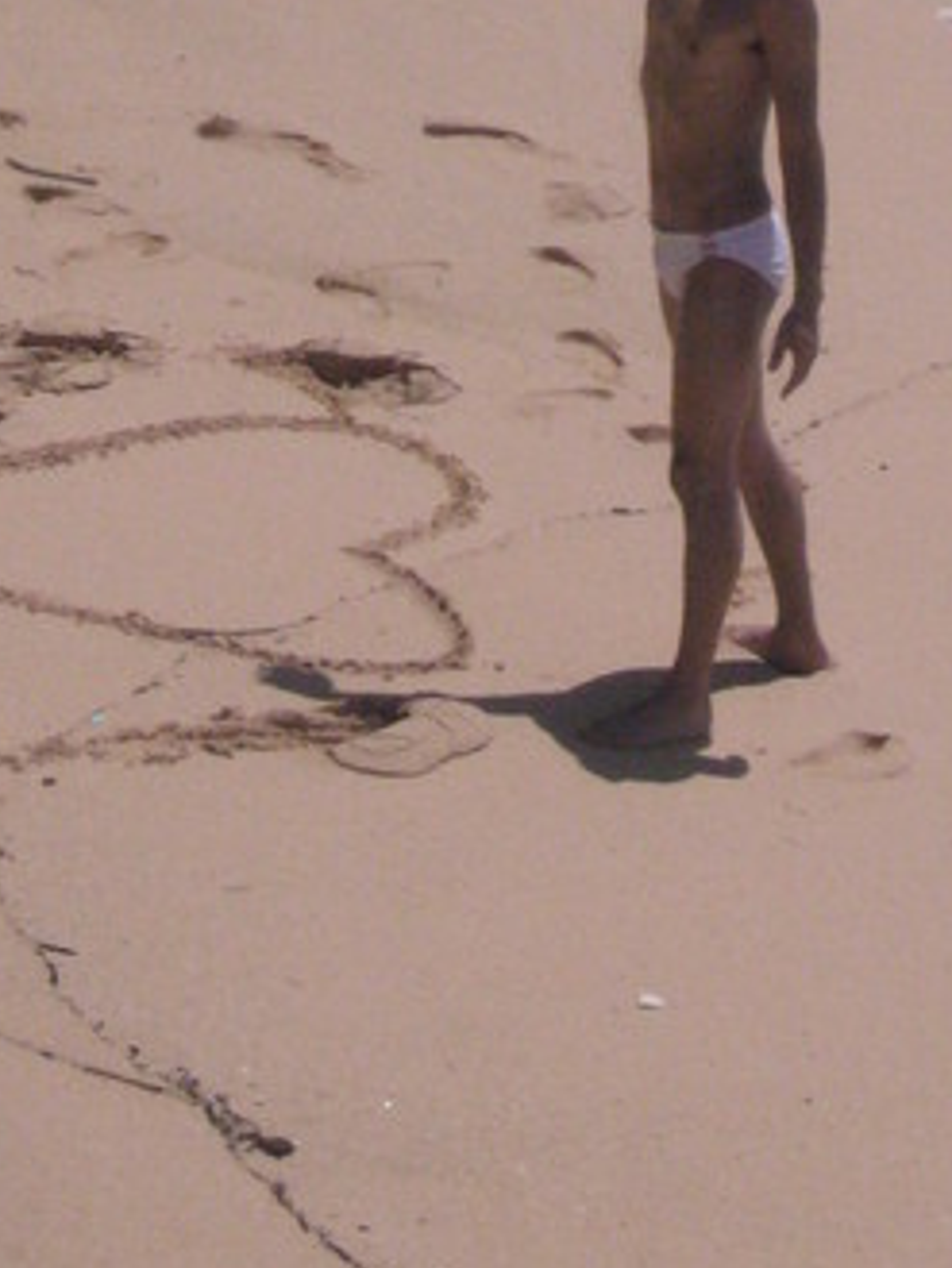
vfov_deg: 10.8
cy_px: 173
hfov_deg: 8.1
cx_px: 493
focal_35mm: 183
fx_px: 6706
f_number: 11
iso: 400
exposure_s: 1/1600
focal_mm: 15.5
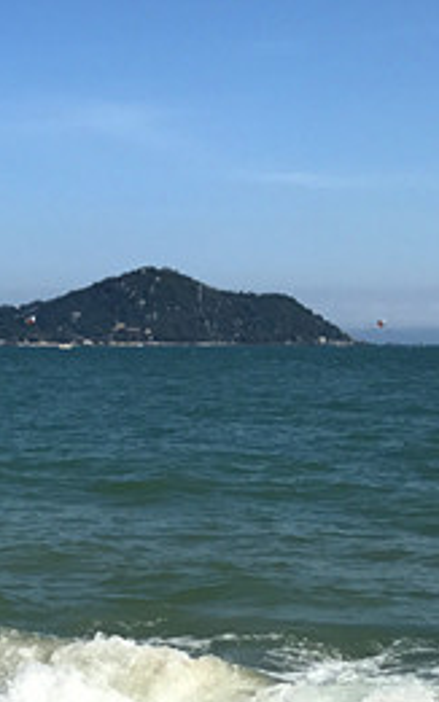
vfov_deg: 22.5
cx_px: -156
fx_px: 1743
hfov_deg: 13.7
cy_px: 546
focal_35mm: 91
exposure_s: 1/4000
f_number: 1.8
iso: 20
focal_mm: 3.99
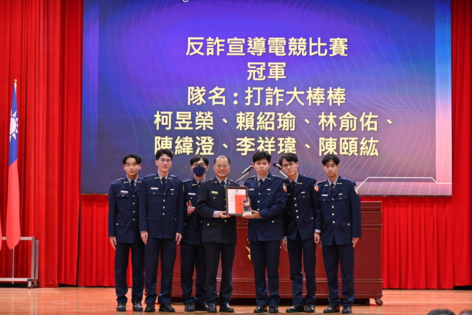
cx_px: 236
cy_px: 158
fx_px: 1338
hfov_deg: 20.0
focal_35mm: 102
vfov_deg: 13.4
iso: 1600
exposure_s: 1/160
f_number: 5
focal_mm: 102
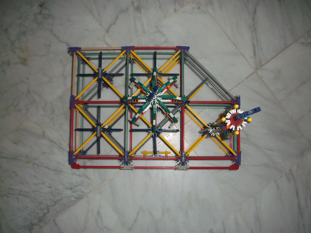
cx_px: 156
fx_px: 314
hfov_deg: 52.6
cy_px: 116
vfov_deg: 40.7
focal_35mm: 35
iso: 250
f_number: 3.1
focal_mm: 6.3
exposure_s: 1/500
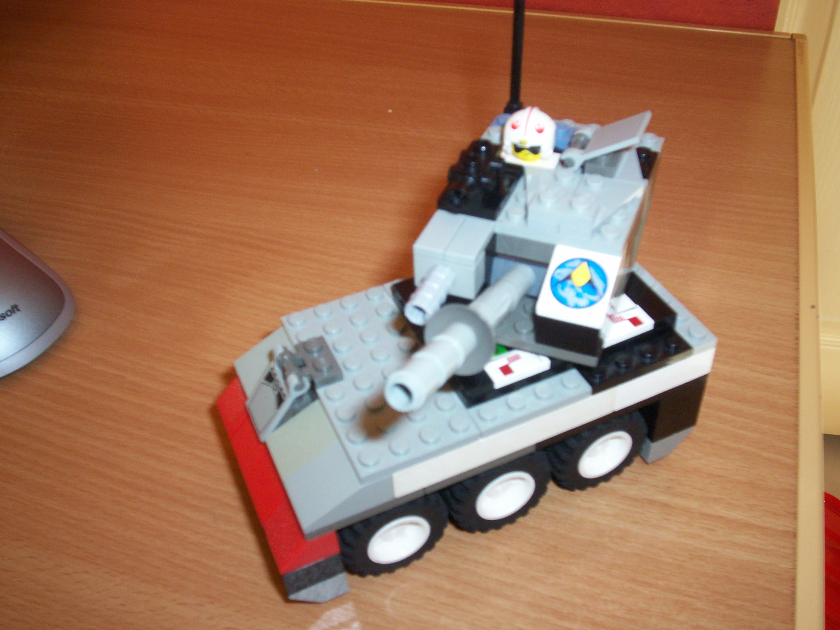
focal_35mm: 36
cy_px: 315
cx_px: 420
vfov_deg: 39.7
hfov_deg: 51.4
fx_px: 874
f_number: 4.5
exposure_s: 1/64
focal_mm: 5.9
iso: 140
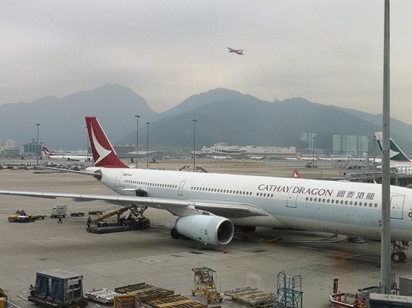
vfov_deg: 30.2
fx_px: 571
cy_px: 145
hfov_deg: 39.7
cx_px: 209
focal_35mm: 48
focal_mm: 3.95
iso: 50
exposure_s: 1/384
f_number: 1.8
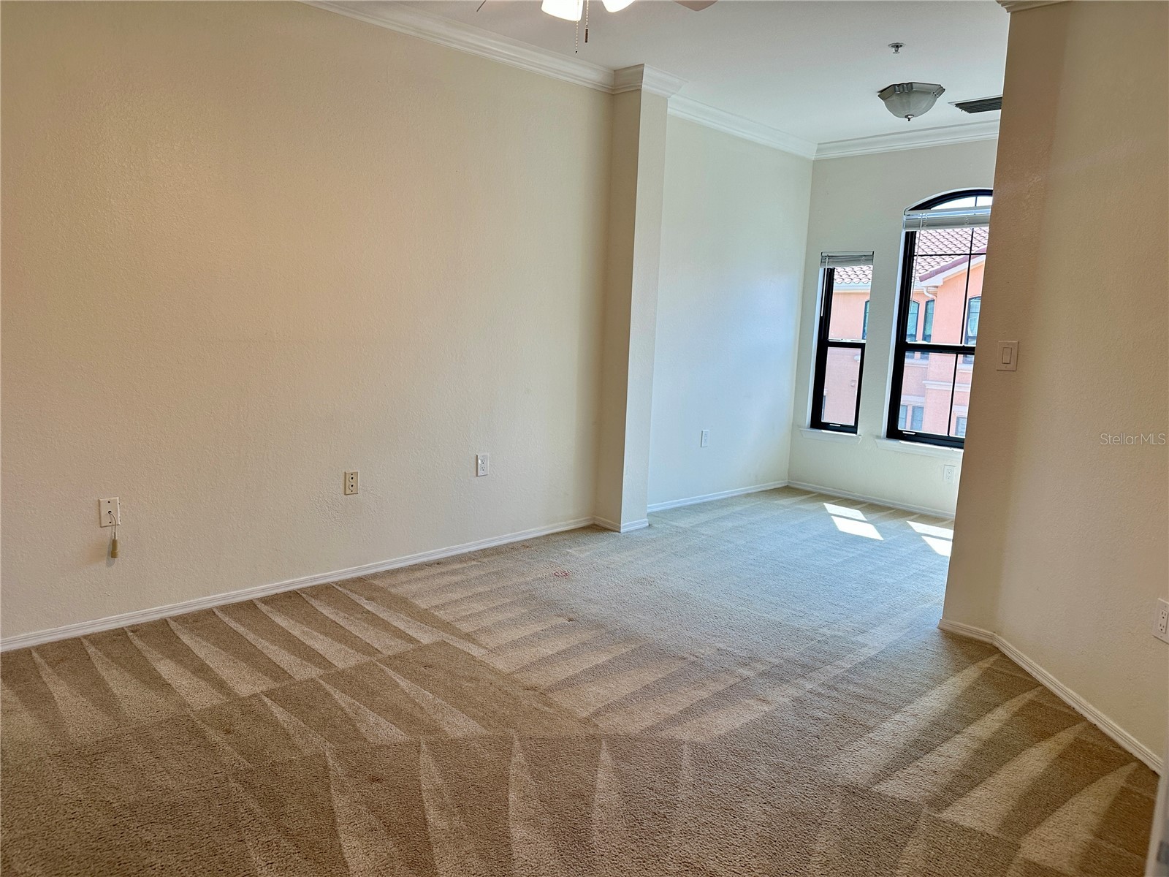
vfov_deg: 56.8
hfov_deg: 71.6
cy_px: 438
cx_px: 584
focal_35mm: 24
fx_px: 810
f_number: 1.78
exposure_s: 1/271
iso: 80
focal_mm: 6.86
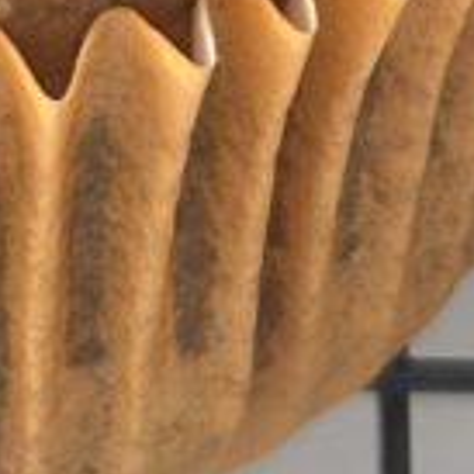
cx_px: 149
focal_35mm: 317
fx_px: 4911
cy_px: -1239
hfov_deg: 5.5
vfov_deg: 5.1
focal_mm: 6.86
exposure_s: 1/125
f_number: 1.78
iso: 80
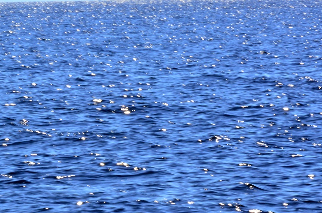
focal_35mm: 616
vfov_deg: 2.2
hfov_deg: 3.4
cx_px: 155
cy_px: 94
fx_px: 5497
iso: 720
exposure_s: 1/60
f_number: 40
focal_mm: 300
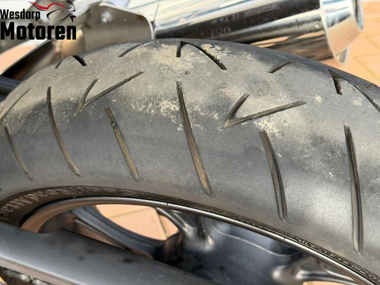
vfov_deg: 30.3
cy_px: 142
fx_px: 527
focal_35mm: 48
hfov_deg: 39.7
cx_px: 190
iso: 80
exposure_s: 1/192
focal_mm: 6.76
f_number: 1.78
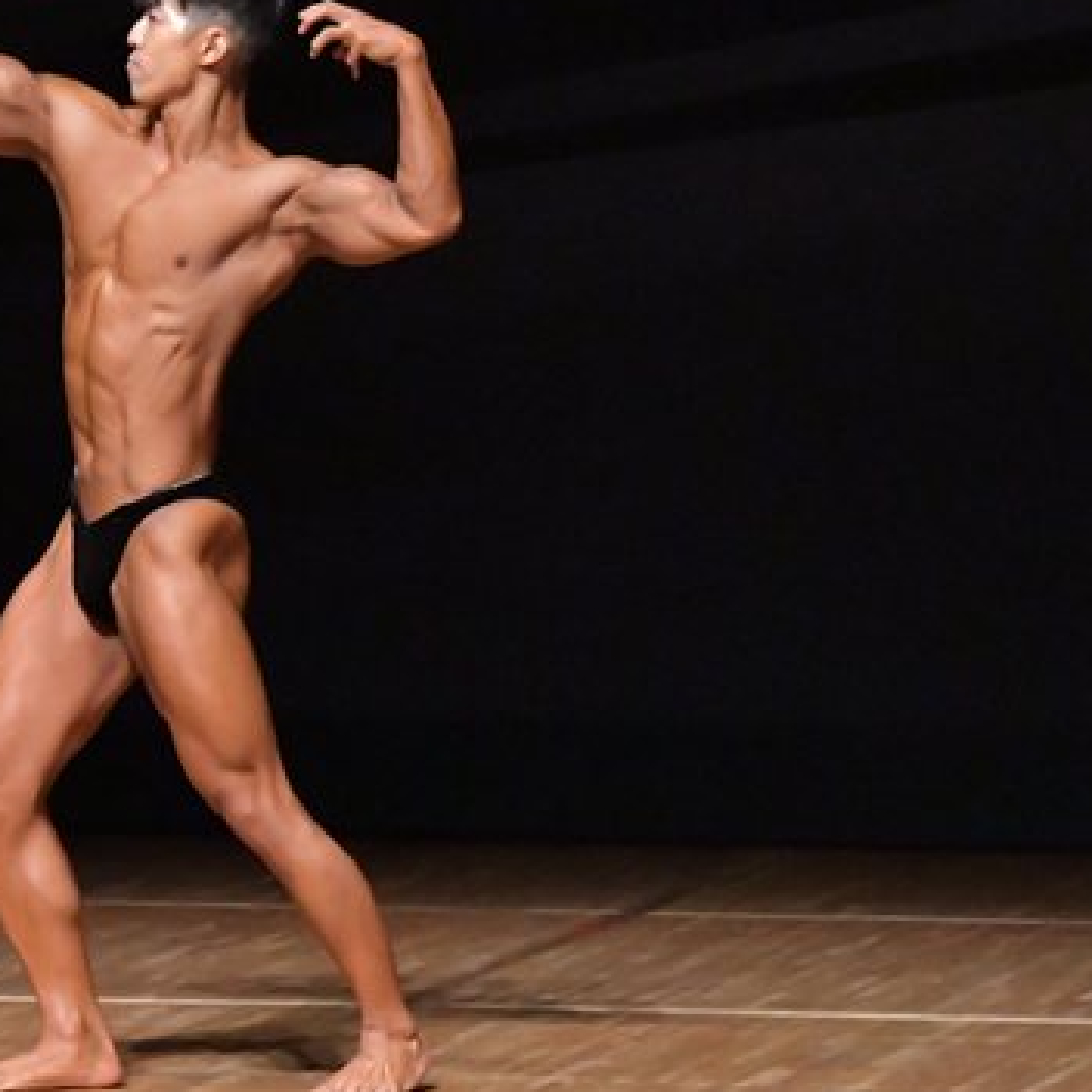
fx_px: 15026
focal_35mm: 421
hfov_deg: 4.2
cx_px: 138
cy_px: 419
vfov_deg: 4.2
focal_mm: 150
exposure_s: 1/400
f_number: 5.6
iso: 12800
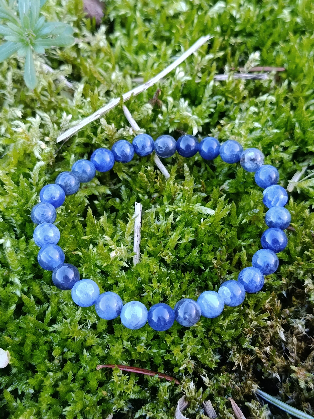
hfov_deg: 30.3
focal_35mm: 48
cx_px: 157
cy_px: 210
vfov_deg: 39.7
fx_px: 581
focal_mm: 5.24
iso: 376
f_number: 1.7
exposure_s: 1/100
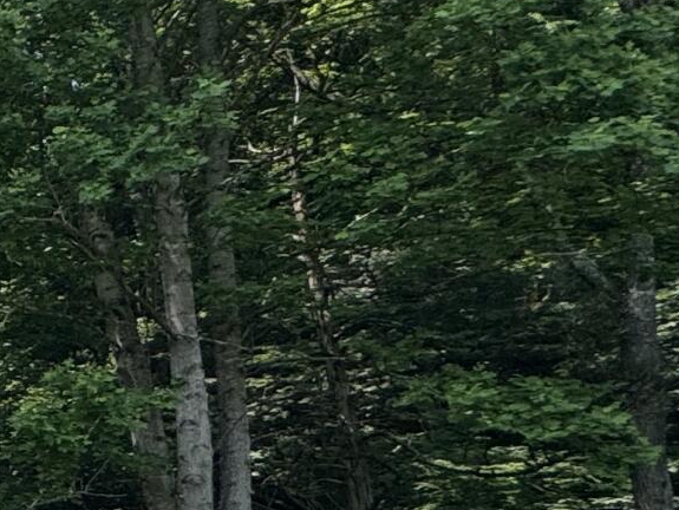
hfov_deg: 13.8
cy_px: 632
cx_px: -1086
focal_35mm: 73
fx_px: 1433
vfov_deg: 18.9
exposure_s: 1/518
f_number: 2.2
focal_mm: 2.22
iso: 40
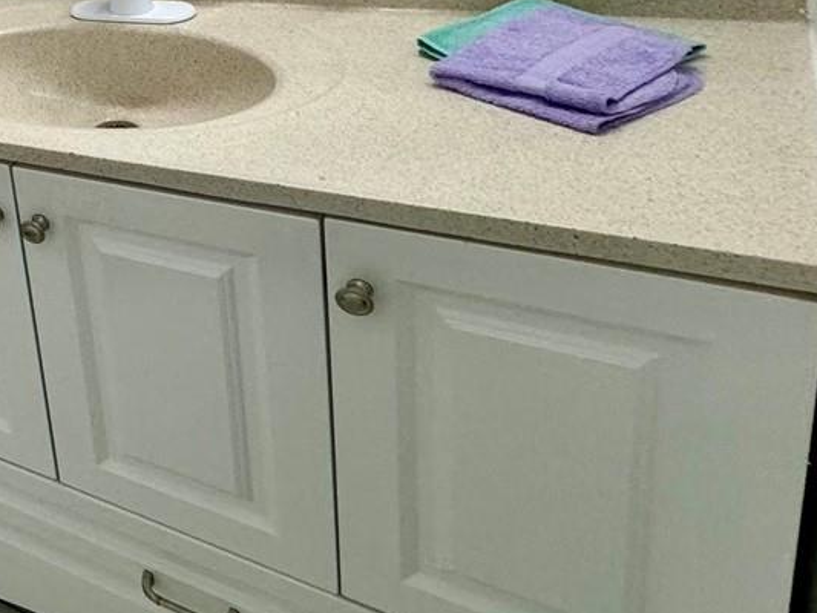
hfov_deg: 29.6
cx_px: -372
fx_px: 991
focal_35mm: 42
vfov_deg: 31.7
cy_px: -2
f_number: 2.2
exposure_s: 1/120
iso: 200
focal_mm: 2.22
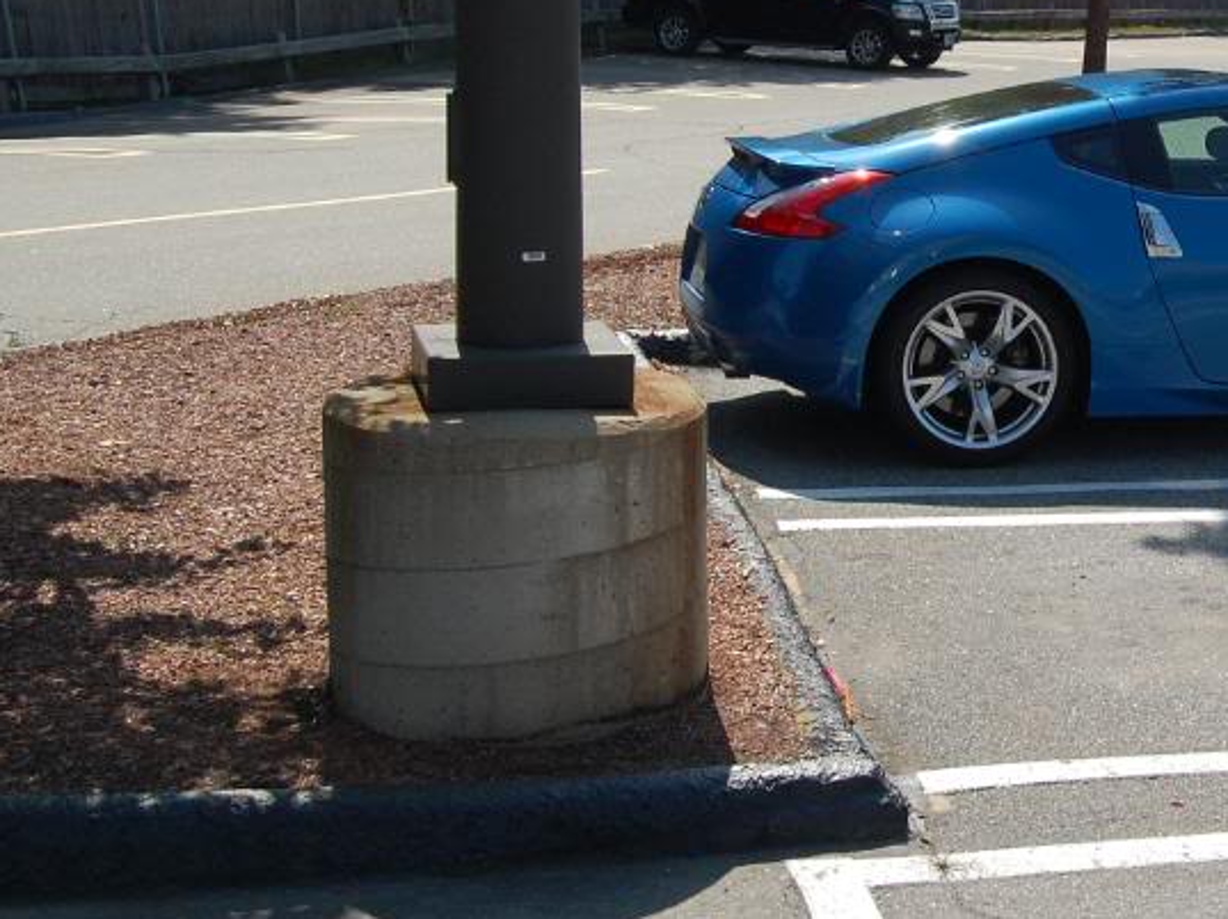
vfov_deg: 22.0
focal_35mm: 66
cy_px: 239
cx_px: 1127
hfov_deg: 28.2
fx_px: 2340
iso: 400
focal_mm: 24
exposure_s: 1/250
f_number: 10
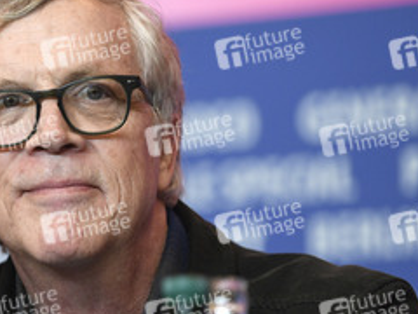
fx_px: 3381
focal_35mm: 280
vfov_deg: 5.3
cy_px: 180
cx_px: 39
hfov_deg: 7.1
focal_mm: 155
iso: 1250
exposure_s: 1/250
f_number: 3.2
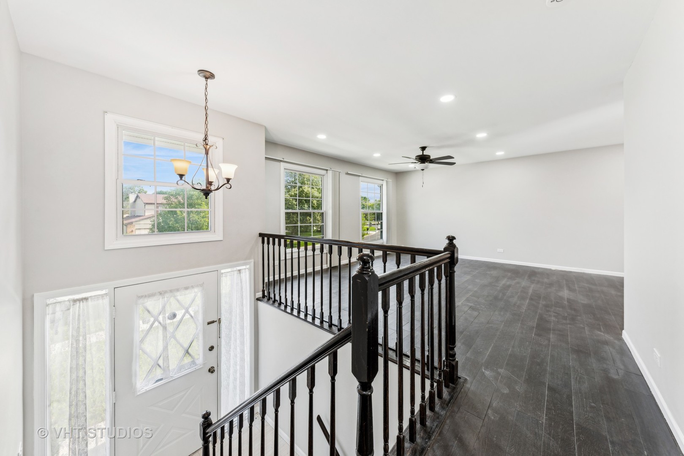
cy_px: 228
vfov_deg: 90.0
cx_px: 342
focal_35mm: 12
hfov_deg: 112.6
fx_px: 228
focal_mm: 12
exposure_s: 1/25
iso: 200
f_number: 9
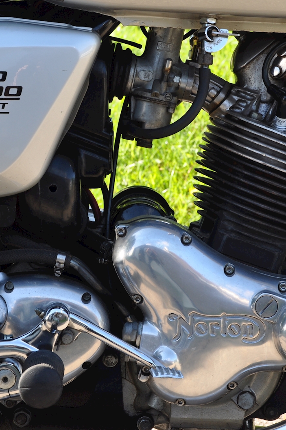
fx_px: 1560
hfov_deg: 10.5
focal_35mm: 131
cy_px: 211
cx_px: 97
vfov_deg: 15.6
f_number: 9
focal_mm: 48
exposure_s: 1/80
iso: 200
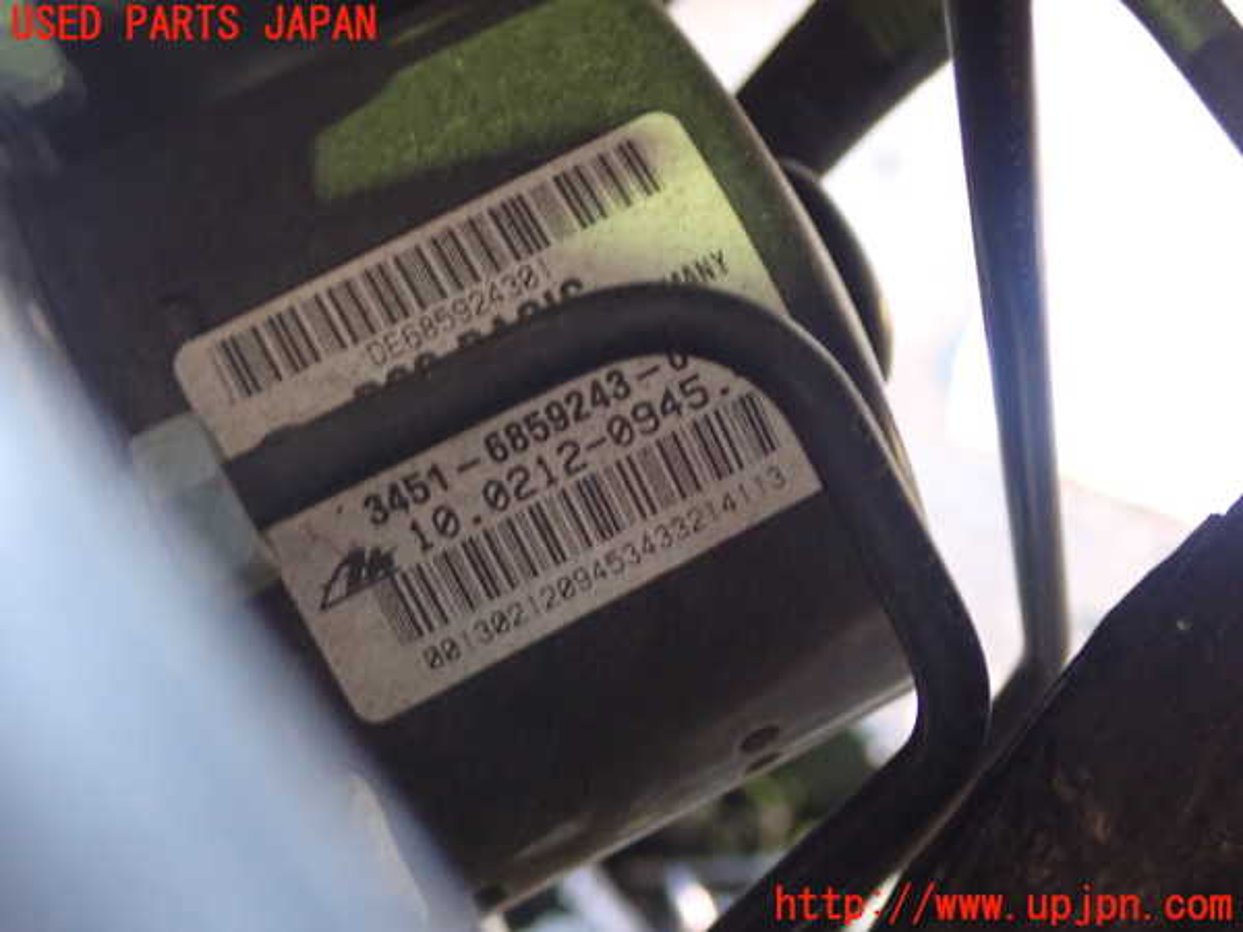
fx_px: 1795
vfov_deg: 29.1
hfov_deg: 38.2
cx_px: 622
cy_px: 466
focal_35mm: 50
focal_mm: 9.01
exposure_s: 1/13
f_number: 3.2
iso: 1000
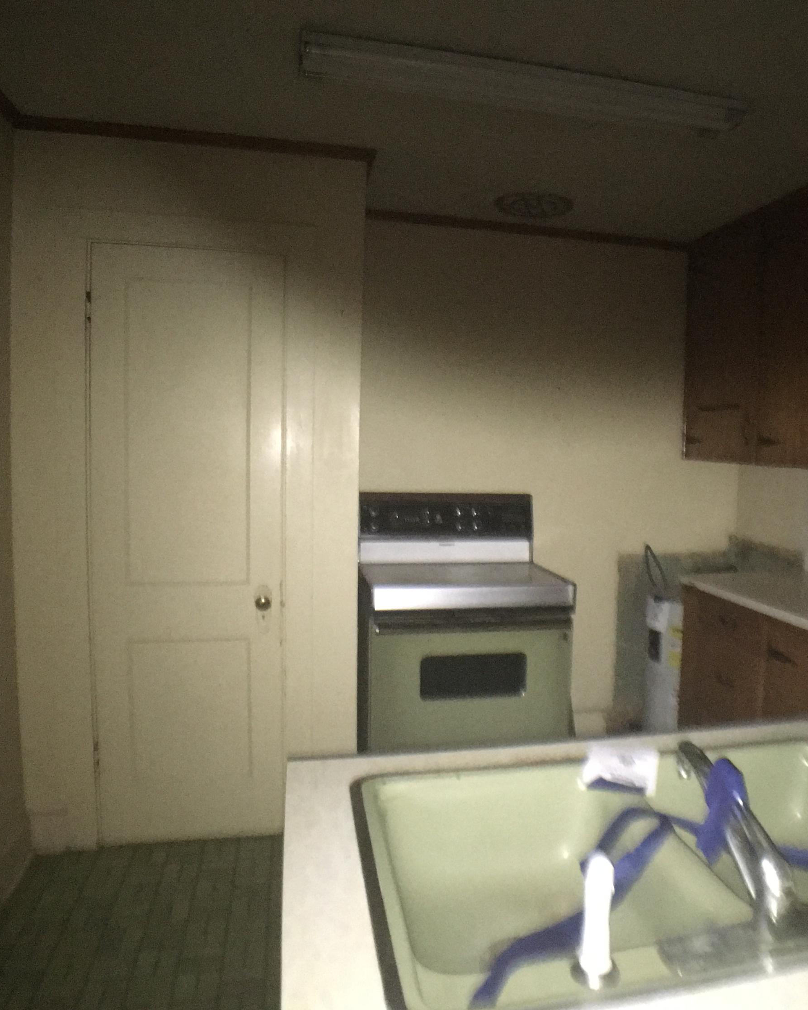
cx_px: 516
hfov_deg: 38.8
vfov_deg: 47.9
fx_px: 1136
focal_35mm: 38
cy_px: 507
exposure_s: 1/16
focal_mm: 4.15
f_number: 2.2
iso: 500
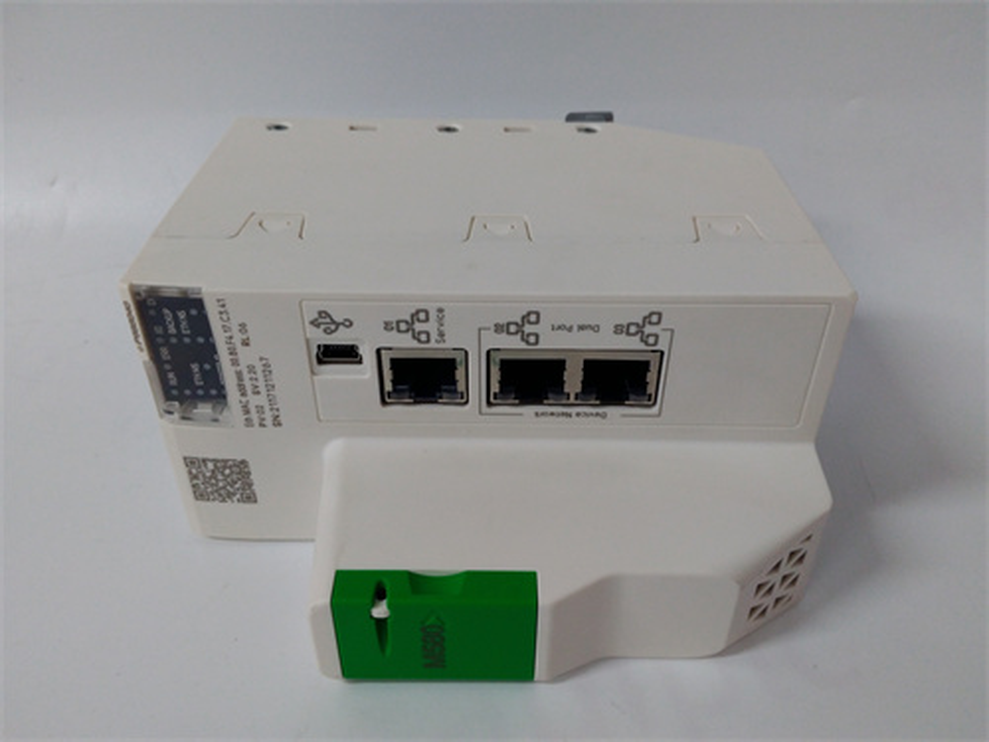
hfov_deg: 65.3
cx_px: 494
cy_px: 371
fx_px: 771
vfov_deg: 51.4
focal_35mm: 27
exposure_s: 1/33
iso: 246
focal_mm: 3.79
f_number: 2
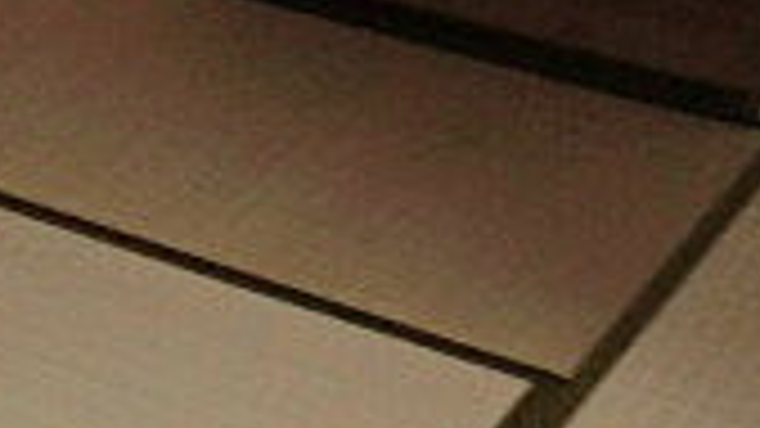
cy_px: 960
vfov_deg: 10.8
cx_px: -355
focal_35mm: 99
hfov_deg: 19.1
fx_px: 1995
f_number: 3.2
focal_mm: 4.3
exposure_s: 1/15
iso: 400
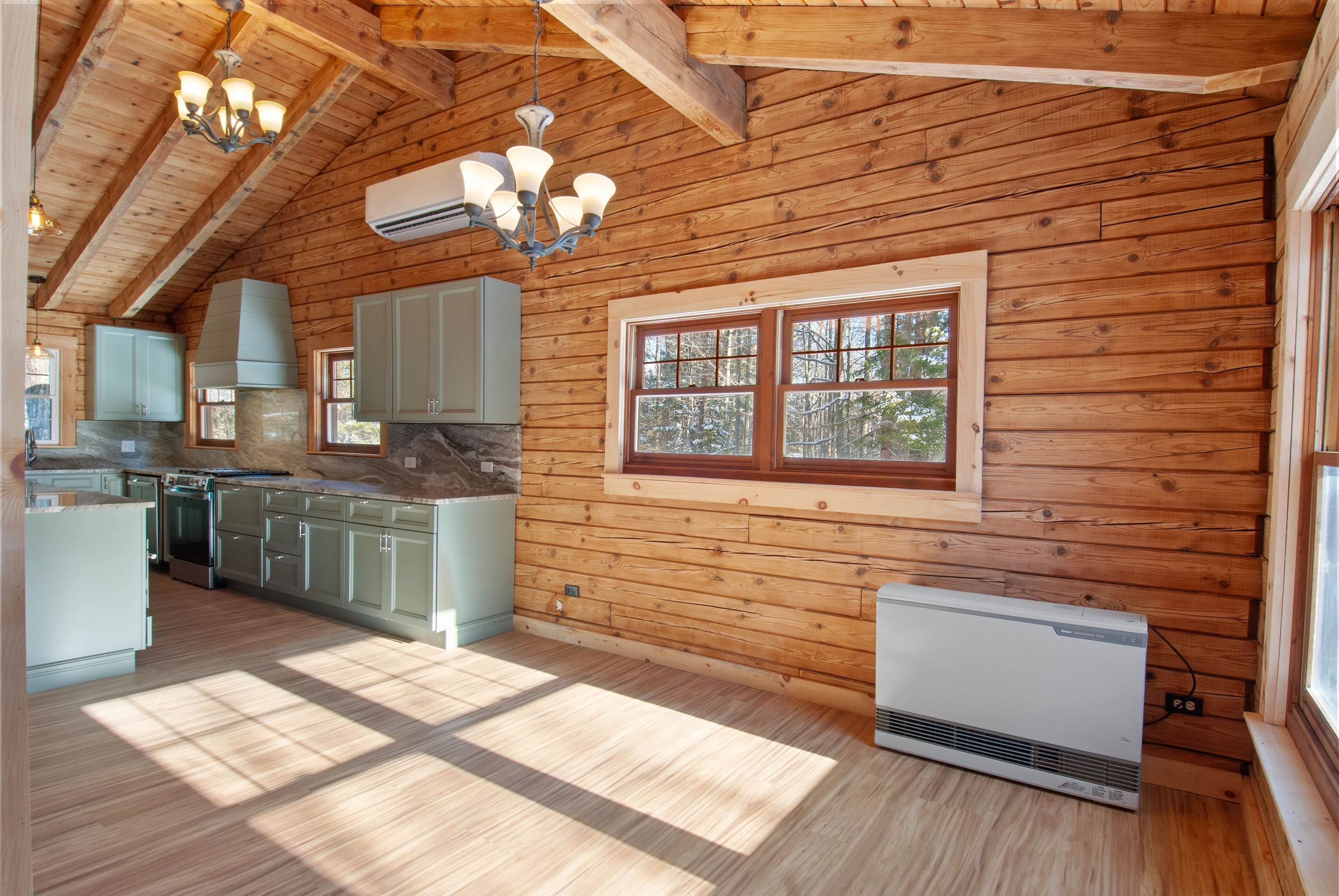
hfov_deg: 89.9
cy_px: 448
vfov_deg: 67.5
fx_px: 670
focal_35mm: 18
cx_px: 670
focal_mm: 12
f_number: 10
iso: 200
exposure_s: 1/4
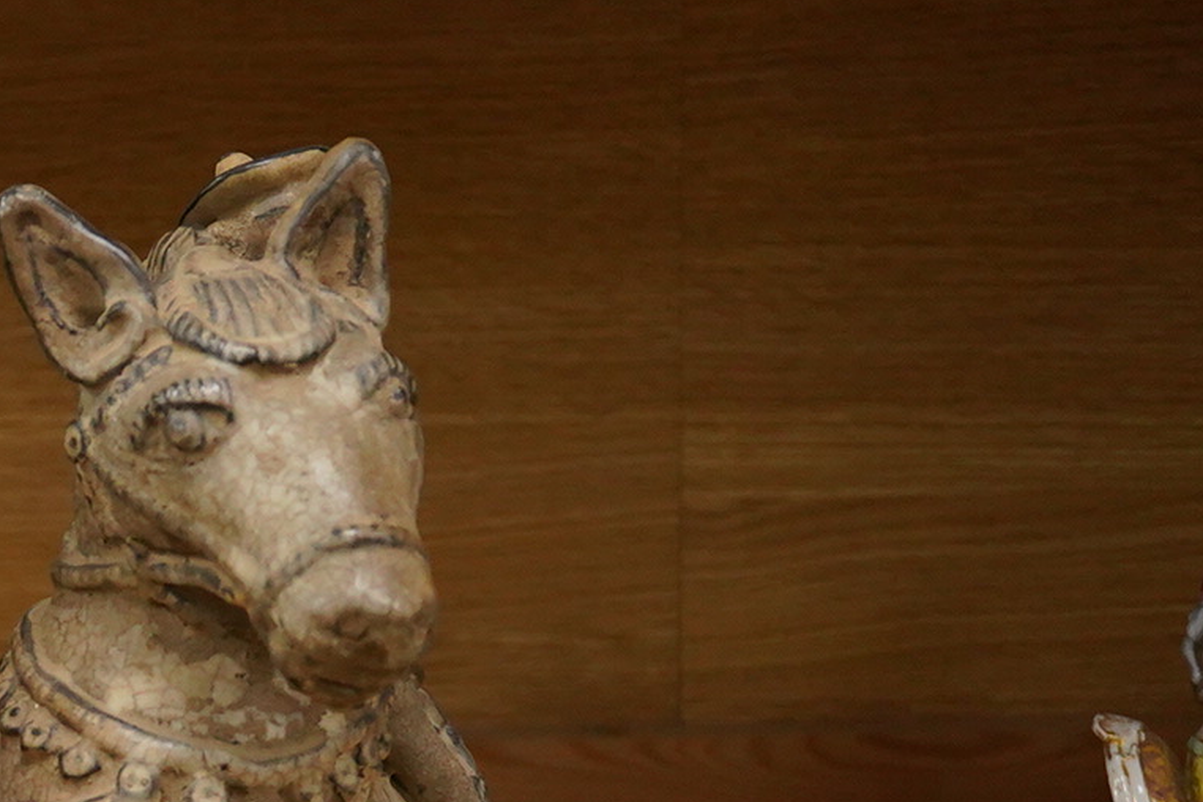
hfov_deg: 16.9
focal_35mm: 116
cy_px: 797
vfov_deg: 11.7
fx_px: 3877
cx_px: -196
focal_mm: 30
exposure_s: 1/400
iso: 2500
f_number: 5
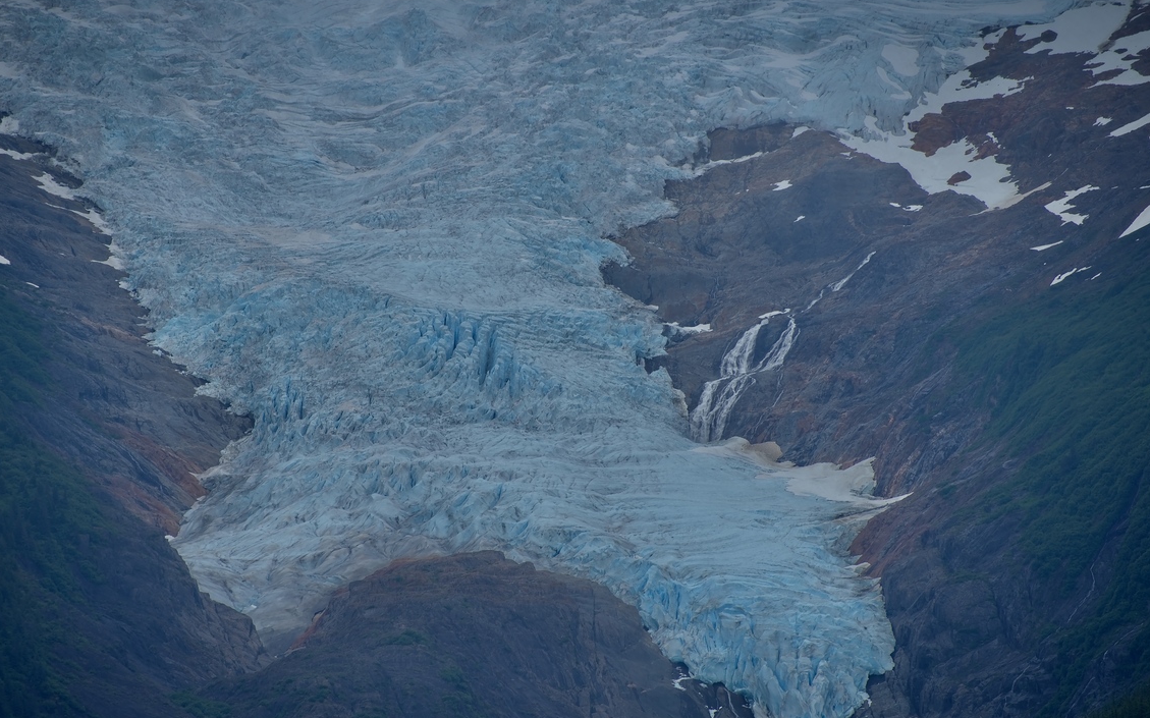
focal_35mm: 289
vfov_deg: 4.5
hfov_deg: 7.3
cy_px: 375
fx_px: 9055
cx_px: 544
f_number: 8
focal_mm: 250
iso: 100
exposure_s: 1/500
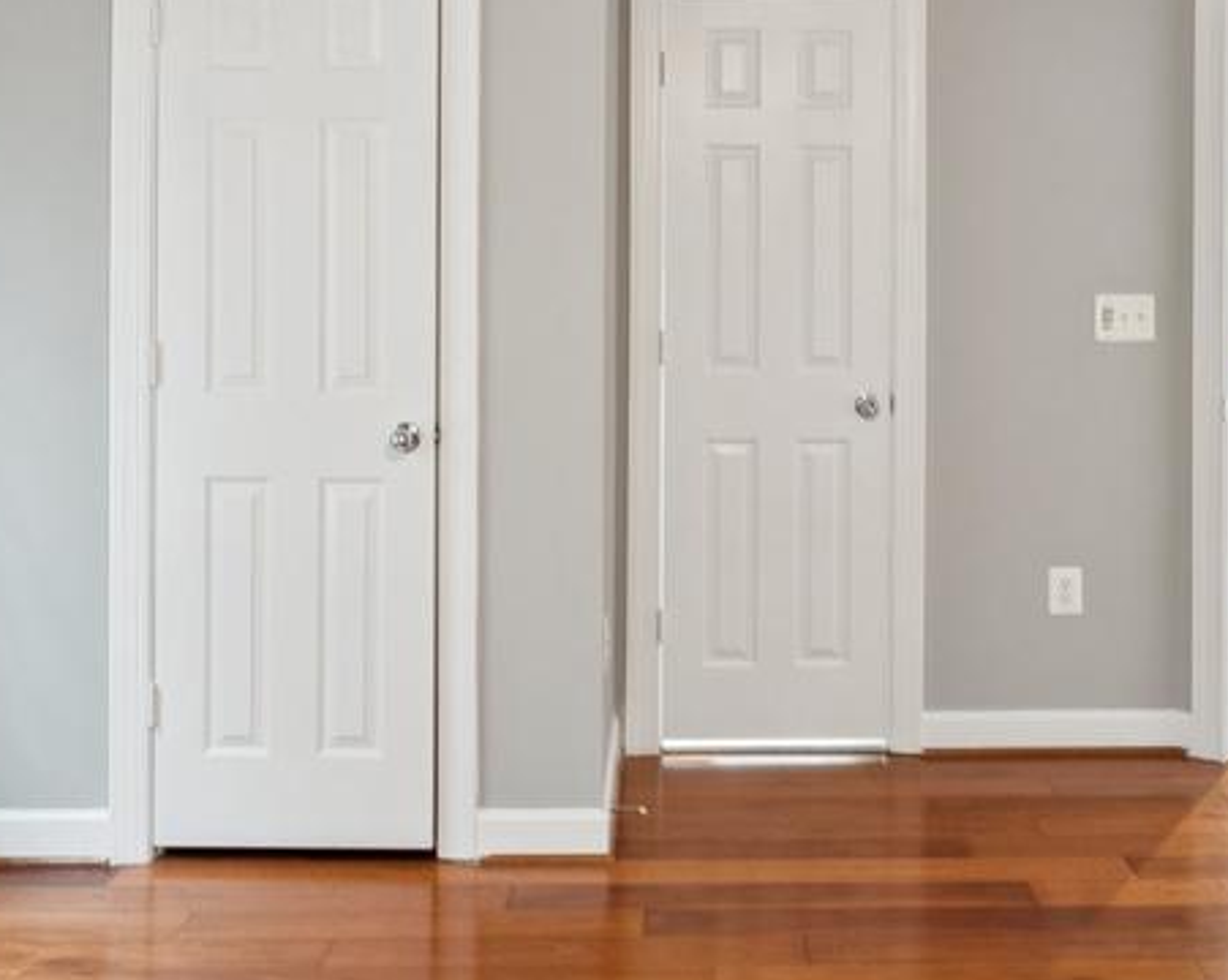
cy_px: 249
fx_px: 1525
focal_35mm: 42
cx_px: 790
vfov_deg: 34.9
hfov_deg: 43.4
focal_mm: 14
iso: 250
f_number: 9
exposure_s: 1.3
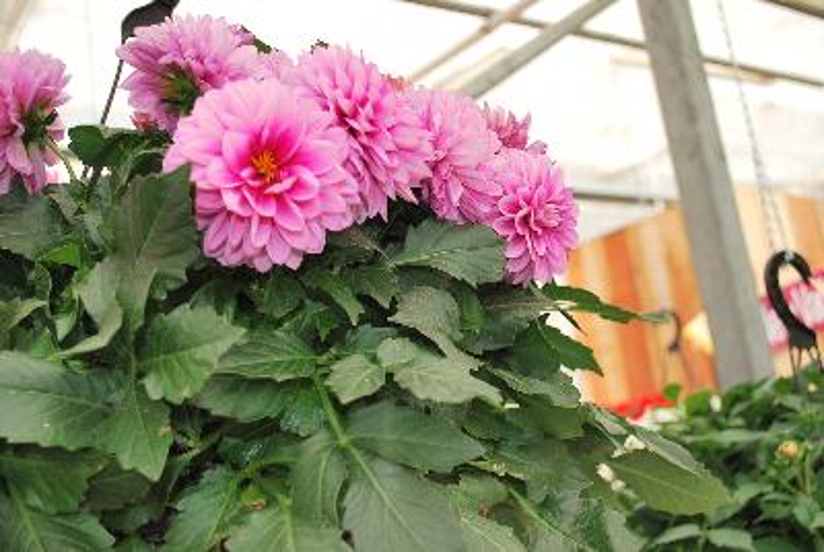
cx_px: 412
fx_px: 963
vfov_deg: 32.0
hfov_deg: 46.3
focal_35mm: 42
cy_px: 276
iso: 100
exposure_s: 1/125
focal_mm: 28
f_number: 4.5
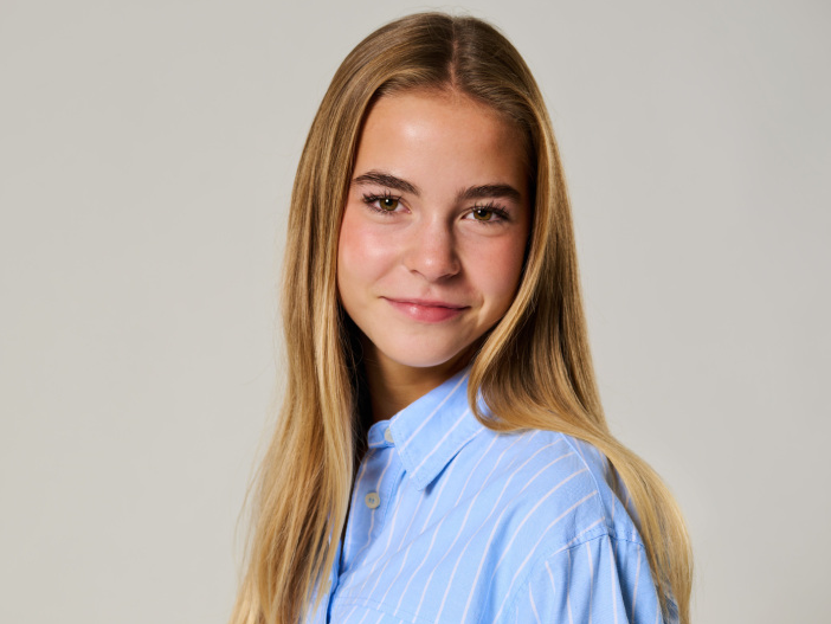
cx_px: 386
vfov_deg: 12.9
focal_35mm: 115
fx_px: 2762
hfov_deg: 17.1
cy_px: 311
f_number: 9
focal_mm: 105
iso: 100
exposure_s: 1/125
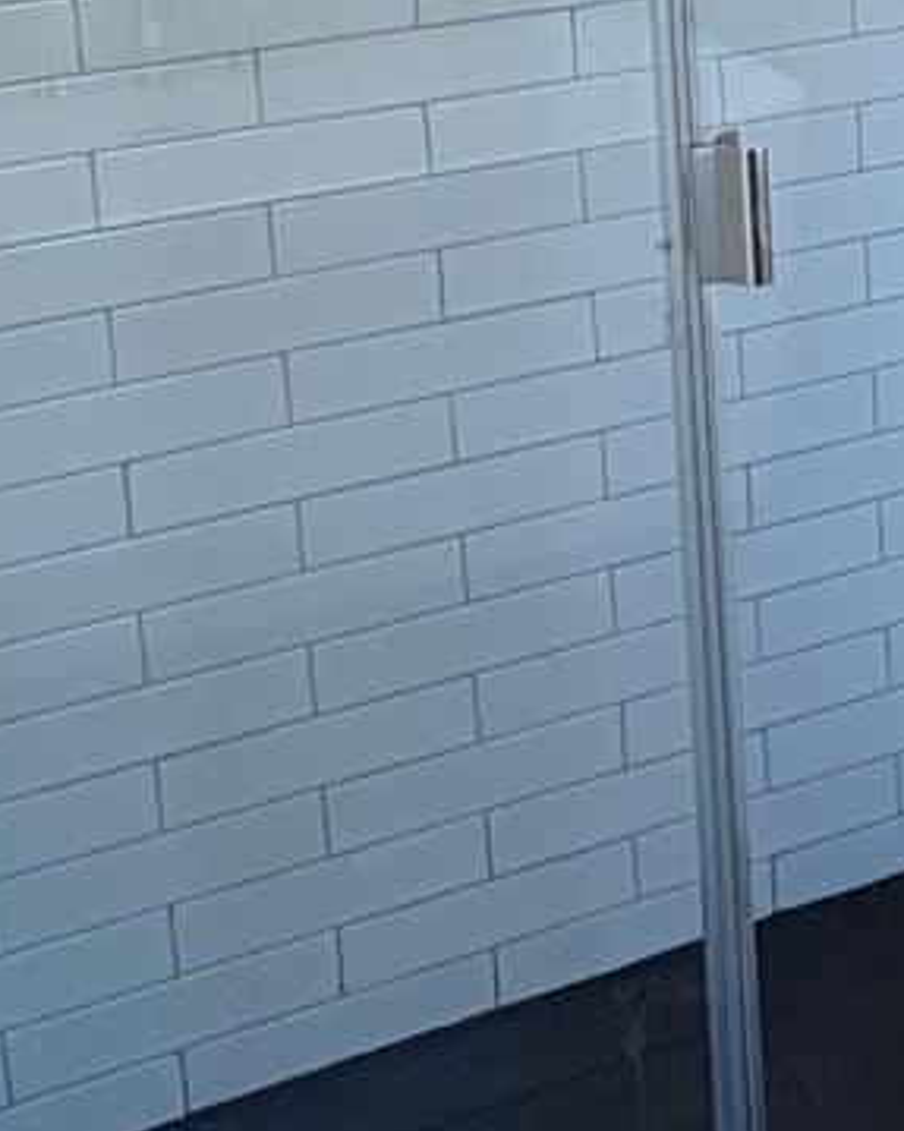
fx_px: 2610
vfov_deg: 22.7
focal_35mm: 78
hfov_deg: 17.5
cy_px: -180
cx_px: 1376
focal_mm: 2.22
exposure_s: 1/120
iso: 80
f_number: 2.2
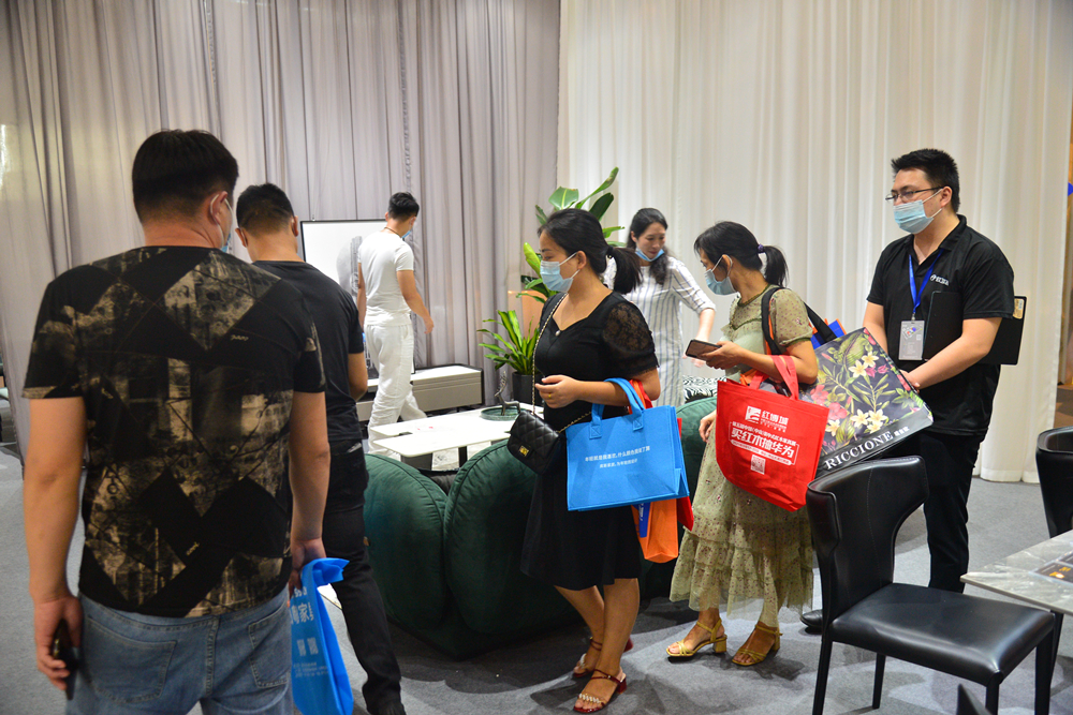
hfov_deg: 60.3
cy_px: 358
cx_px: 536
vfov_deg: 42.3
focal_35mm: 31
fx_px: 924
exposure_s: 1/100
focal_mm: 31
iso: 1600
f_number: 4
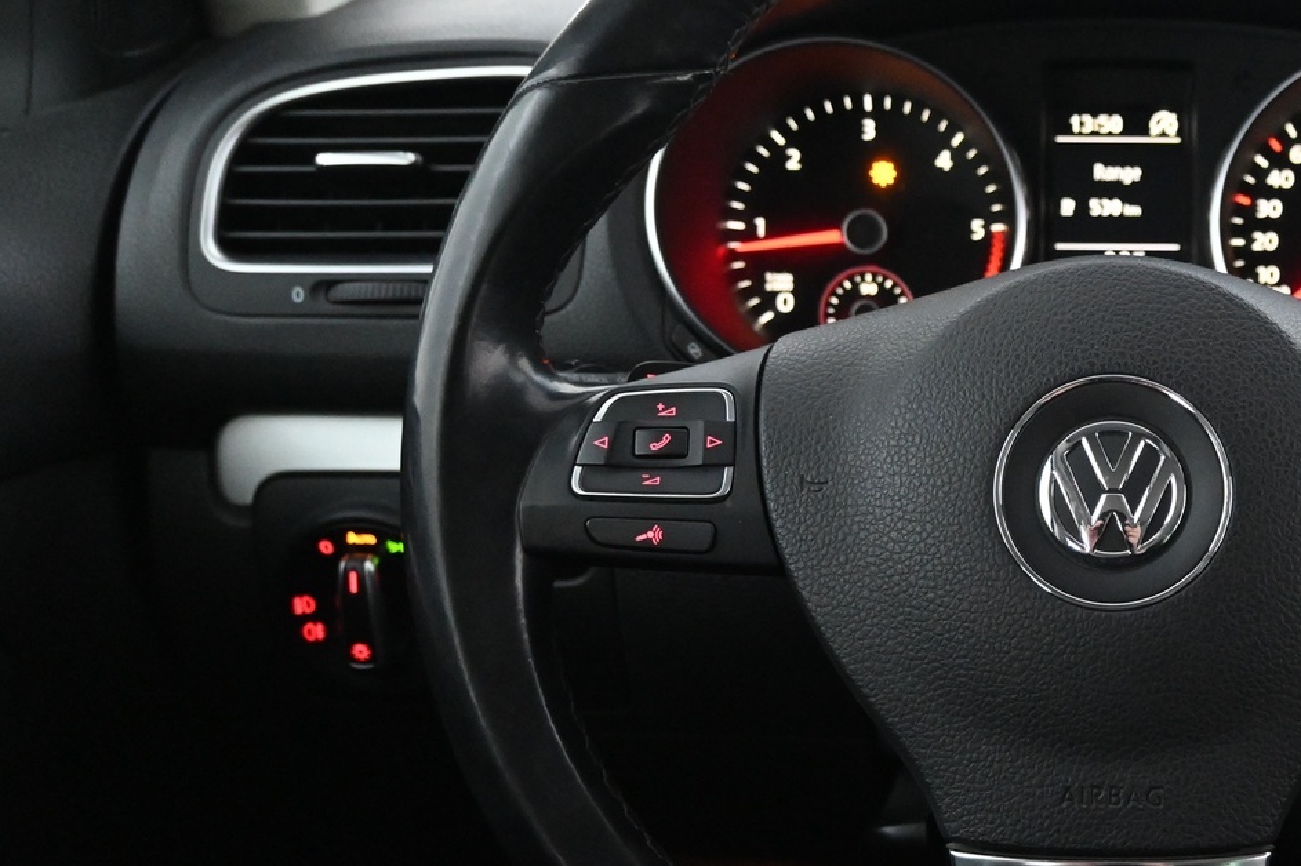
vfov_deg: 24.4
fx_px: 2002
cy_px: 481
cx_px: 1115
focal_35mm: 55
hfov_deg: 34.4
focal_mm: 21.5
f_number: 4
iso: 5000
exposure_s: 1/30
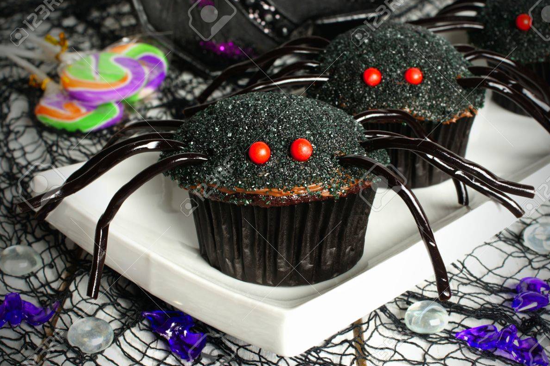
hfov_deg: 34.7
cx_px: 294
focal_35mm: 58
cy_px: 168
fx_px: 879
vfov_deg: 23.5
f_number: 11
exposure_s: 1
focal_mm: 35
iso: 100
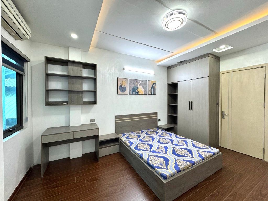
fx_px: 108
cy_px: 100
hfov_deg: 102.1
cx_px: 134
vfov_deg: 85.7
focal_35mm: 14
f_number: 2.2
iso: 100
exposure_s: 1/100
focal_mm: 2.22
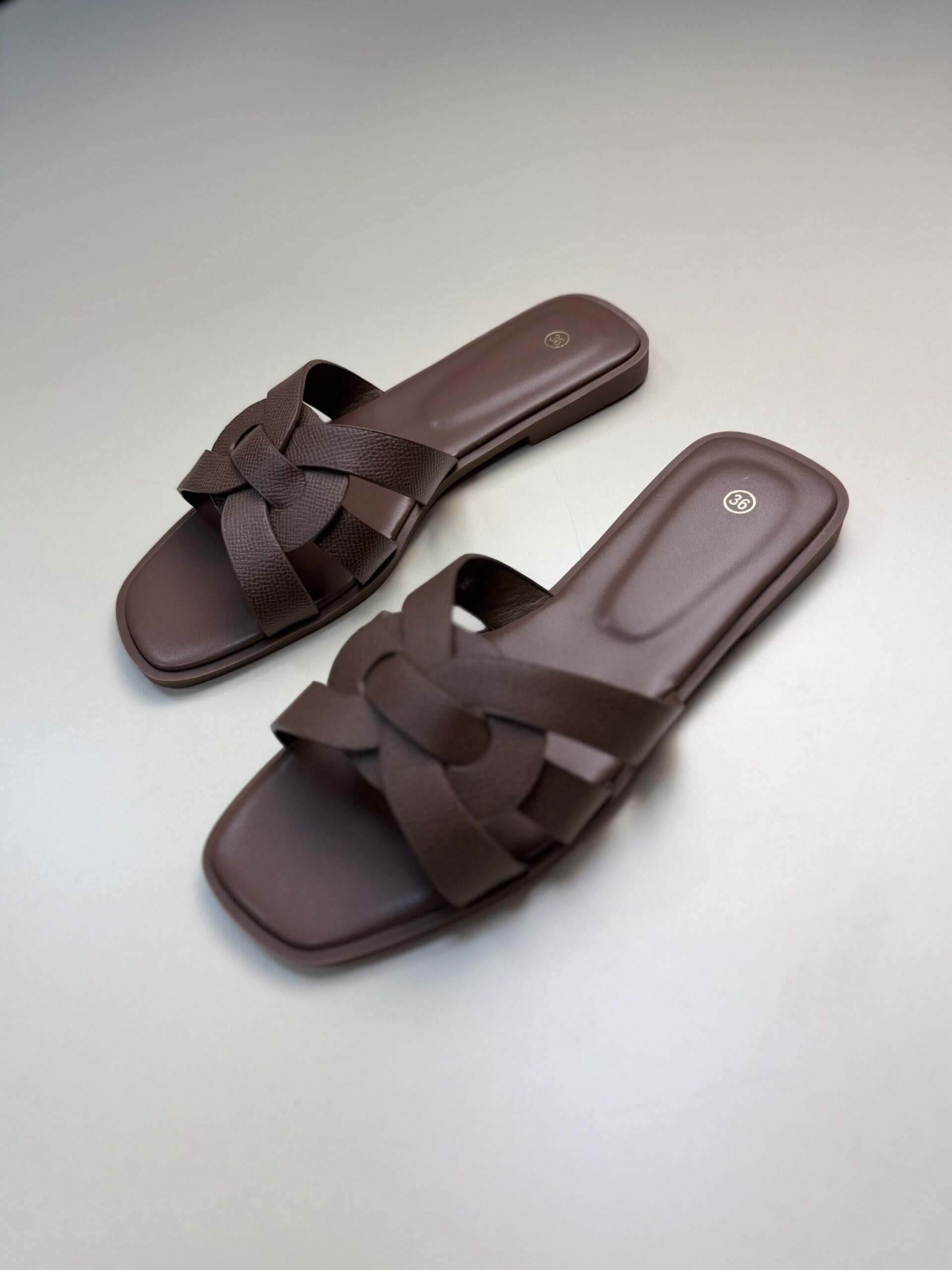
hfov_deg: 56.8
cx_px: 476
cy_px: 635
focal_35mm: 24
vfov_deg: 71.6
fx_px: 880
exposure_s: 1/617
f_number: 1.78
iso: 80
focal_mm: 6.76
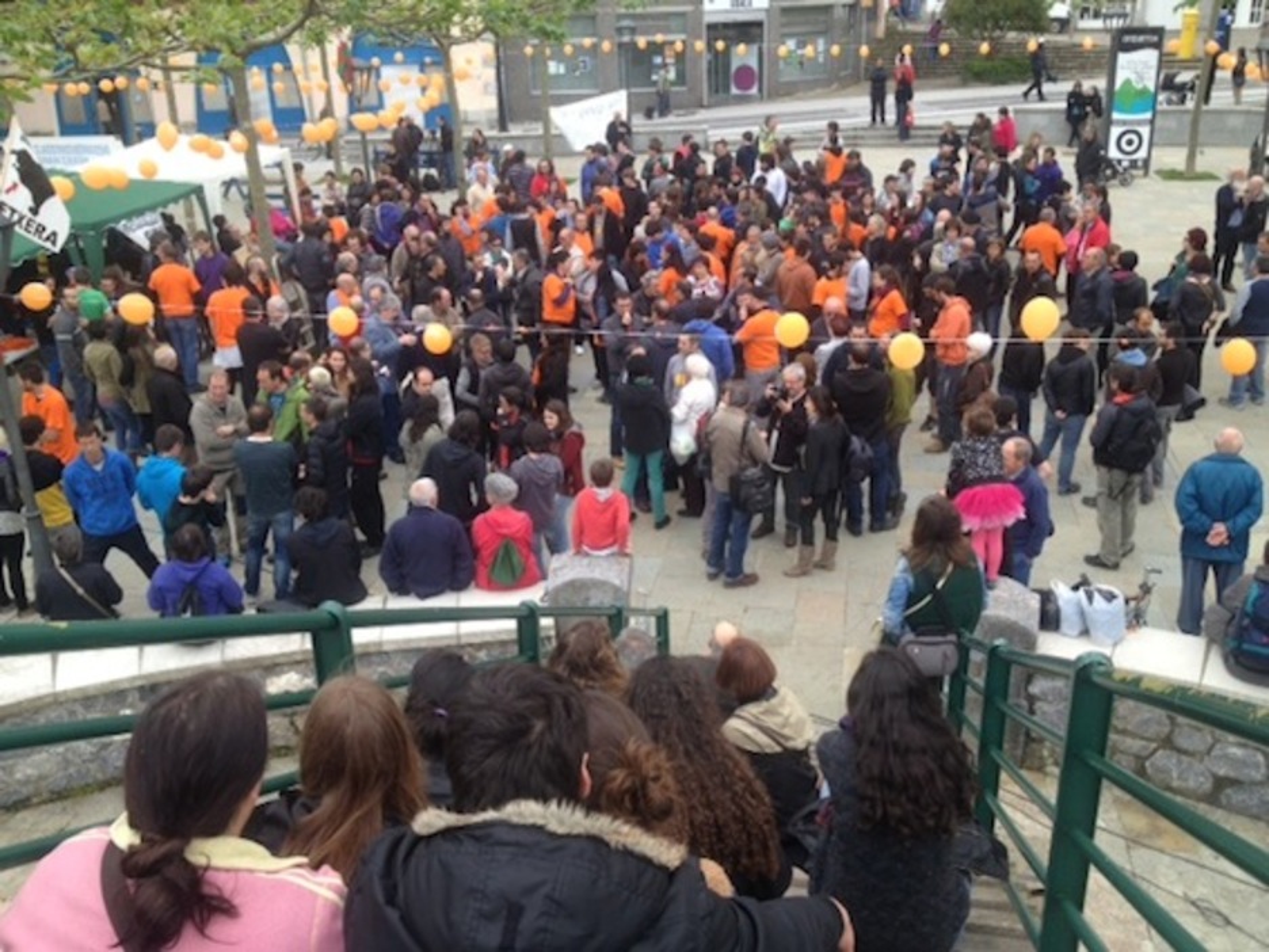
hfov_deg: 52.6
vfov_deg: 40.7
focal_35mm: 35
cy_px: 476
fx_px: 1283
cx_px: 634
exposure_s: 1/552
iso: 50
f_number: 2.4
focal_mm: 4.28
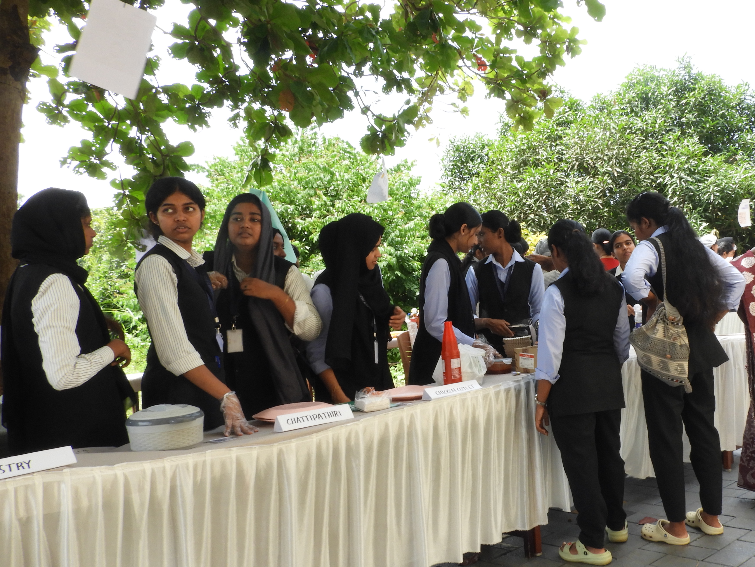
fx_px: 785
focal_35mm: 36
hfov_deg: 50.5
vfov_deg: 39.6
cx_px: 499
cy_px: 325
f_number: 7.6
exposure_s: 1/50
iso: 100
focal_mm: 4.3
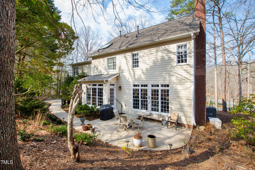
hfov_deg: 100.4
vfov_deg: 77.3
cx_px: 128
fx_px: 106
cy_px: 85
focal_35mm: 15
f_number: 8
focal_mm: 10
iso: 100
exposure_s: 1/50
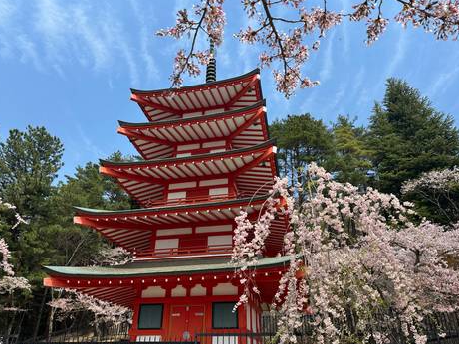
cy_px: 172
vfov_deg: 54.9
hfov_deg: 69.4
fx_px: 332
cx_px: 224
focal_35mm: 25
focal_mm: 6.86
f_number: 1.78
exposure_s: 1/2591
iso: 80
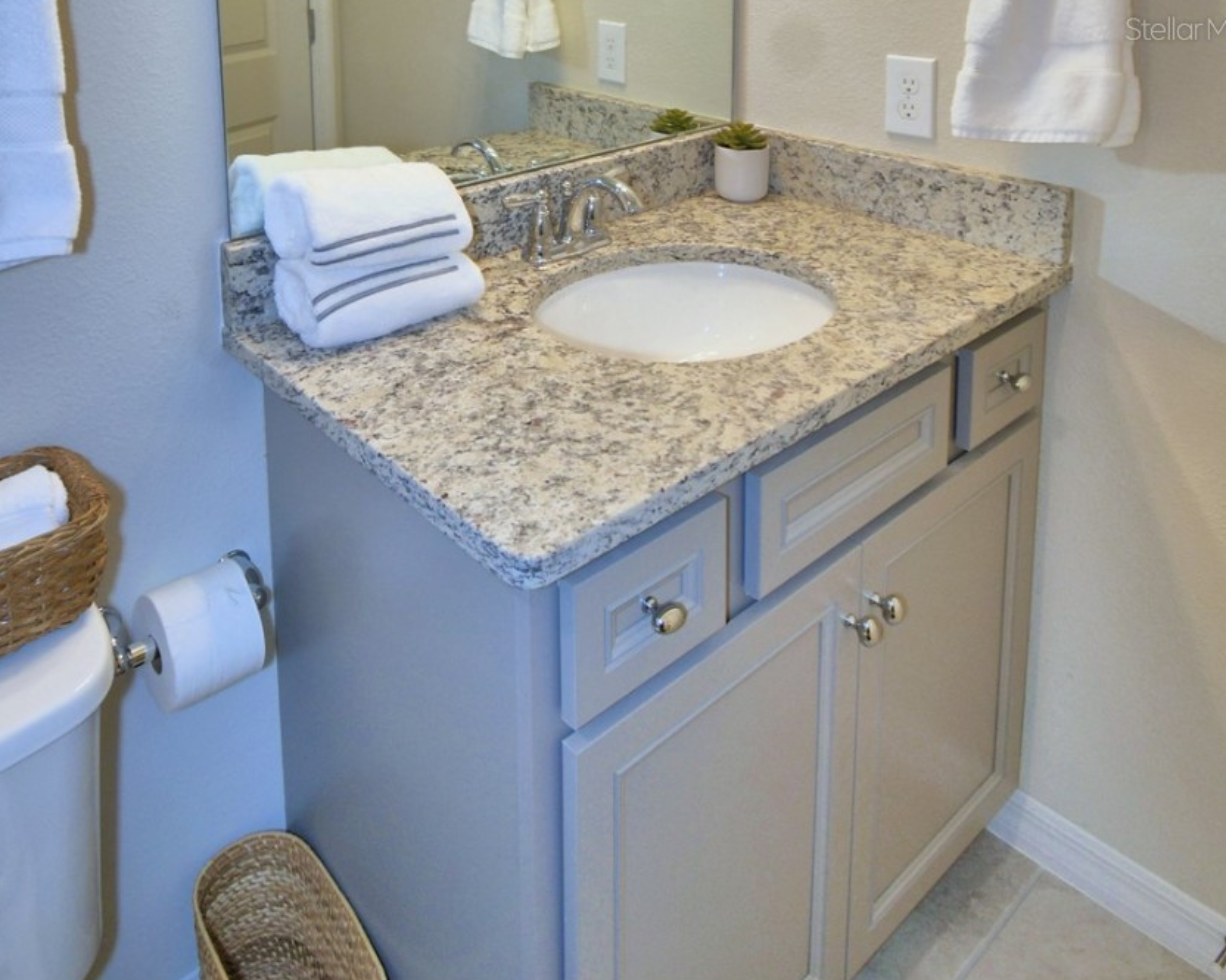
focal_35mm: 26
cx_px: 510
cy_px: 28
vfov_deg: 47.0
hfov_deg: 65.6
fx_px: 943
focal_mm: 10
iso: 160
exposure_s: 1/60
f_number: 4.5
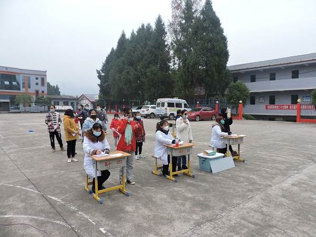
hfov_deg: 71.6
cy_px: 118
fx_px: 219
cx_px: 158
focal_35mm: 24
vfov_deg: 56.8
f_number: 3
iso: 100
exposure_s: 1/60
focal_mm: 4.3
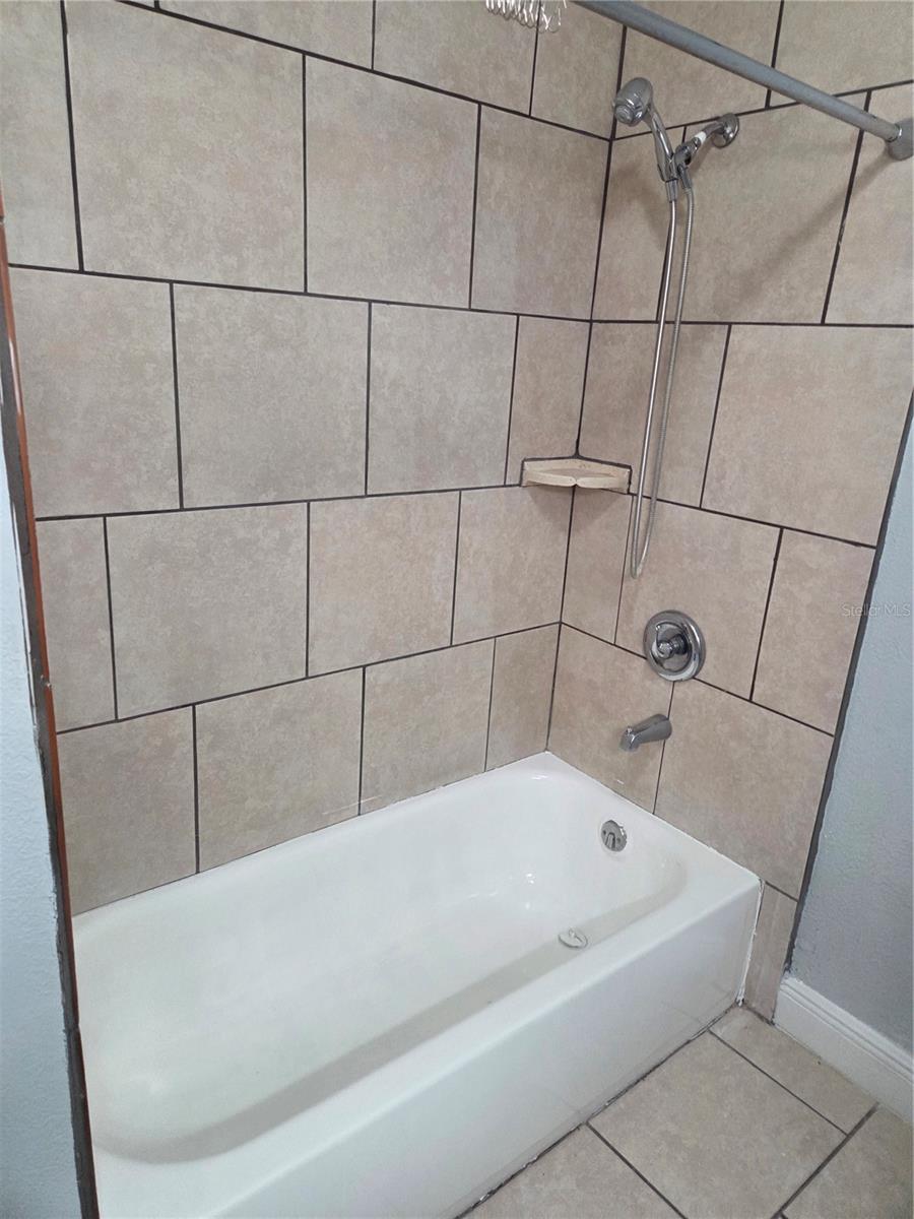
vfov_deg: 73.9
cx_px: 457
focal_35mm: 23
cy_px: 610
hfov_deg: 58.9
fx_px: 810
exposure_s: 1/120
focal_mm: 5.4
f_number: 1.8
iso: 400
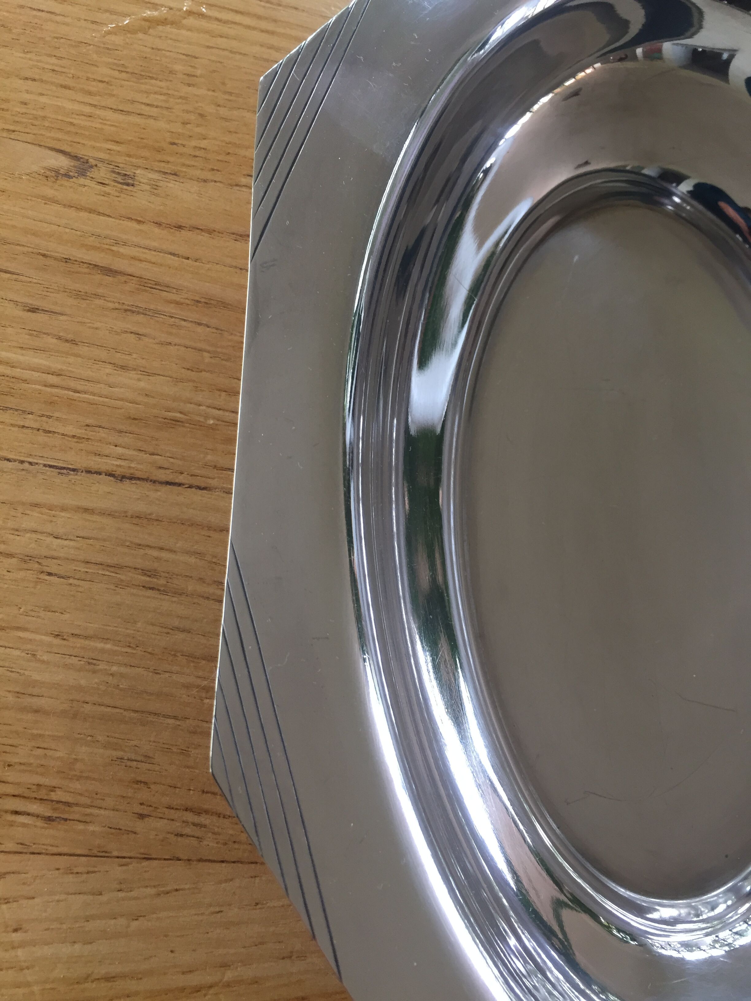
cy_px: 500
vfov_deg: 61.7
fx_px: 839
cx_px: 376
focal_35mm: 29
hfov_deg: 48.2
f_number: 2.2
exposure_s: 1/33
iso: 100
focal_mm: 4.15
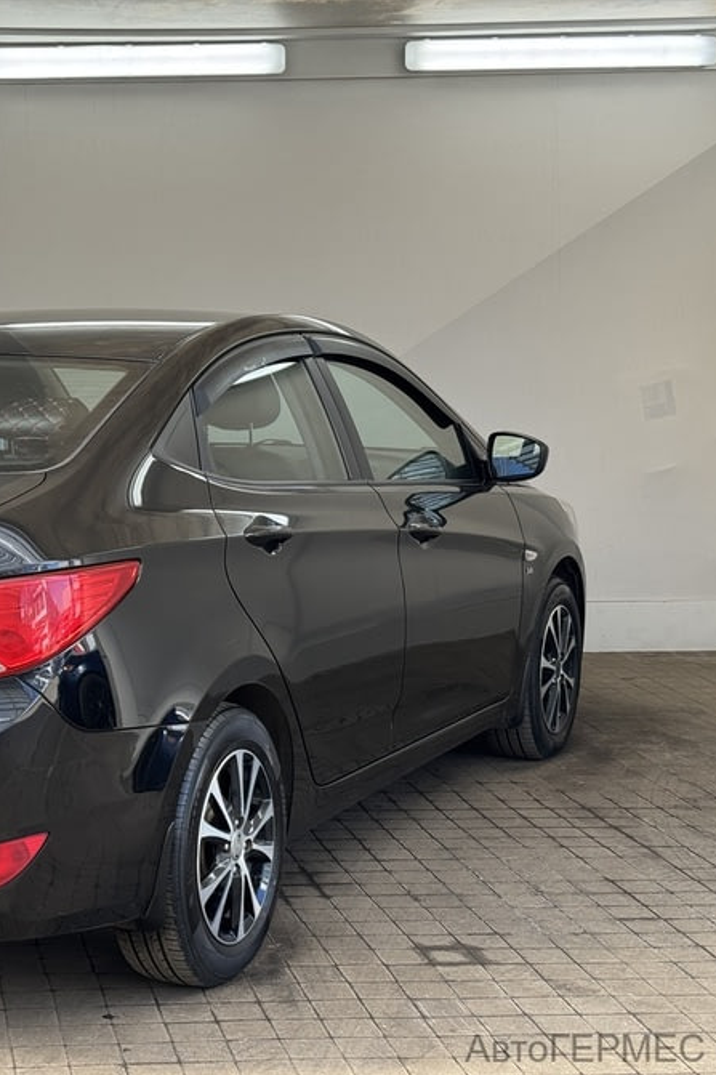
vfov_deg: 30.1
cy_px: 539
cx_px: 0
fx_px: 2000
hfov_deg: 19.7
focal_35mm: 67
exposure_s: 1/358
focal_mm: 6.76
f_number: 1.78
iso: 64
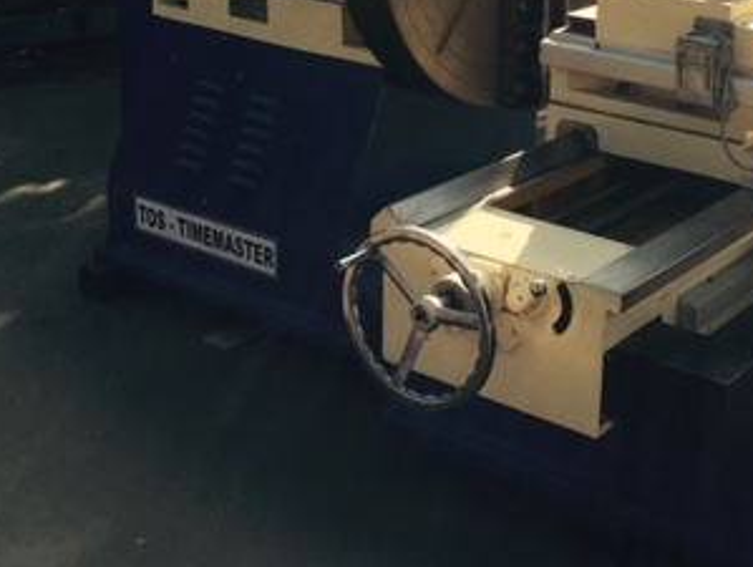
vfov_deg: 23.2
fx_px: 1350
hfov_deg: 30.5
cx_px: 589
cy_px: 88
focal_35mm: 62
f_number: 2.2
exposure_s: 1/964
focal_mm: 4.15
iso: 32
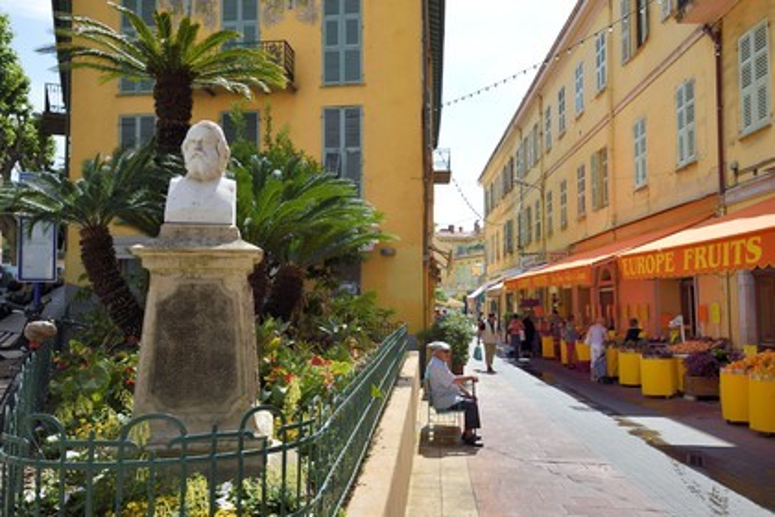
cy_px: 258
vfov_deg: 41.1
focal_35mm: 32
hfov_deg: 58.7
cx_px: 388
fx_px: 689
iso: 200
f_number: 10
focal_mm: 32
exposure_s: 1/250
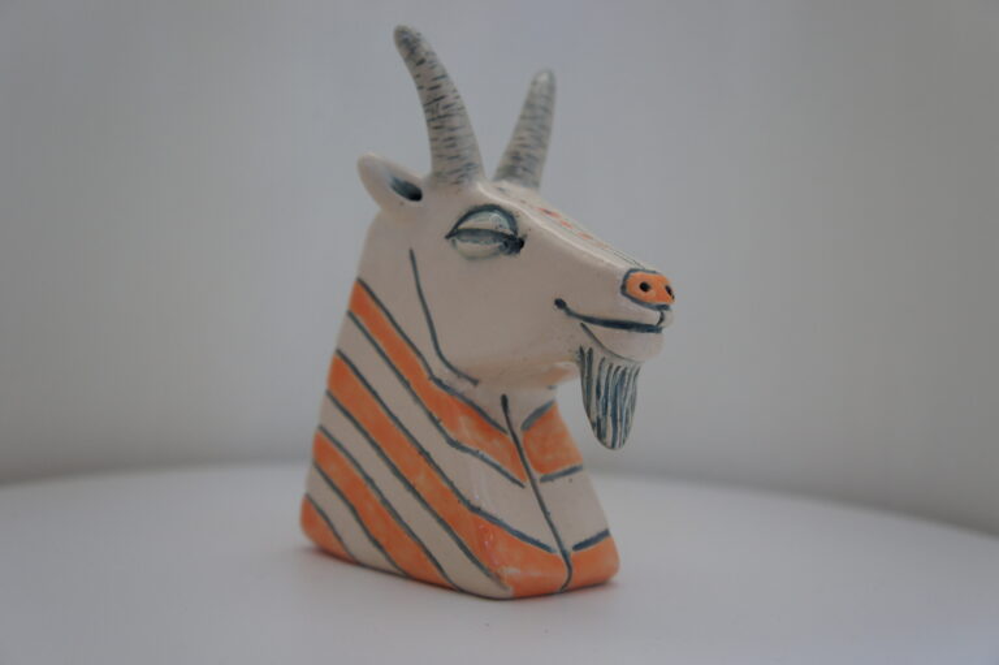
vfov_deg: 33.0
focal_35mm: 40
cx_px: 500
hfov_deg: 48.0
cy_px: 332
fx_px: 1123
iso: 400
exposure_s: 1/50
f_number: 4
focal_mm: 27
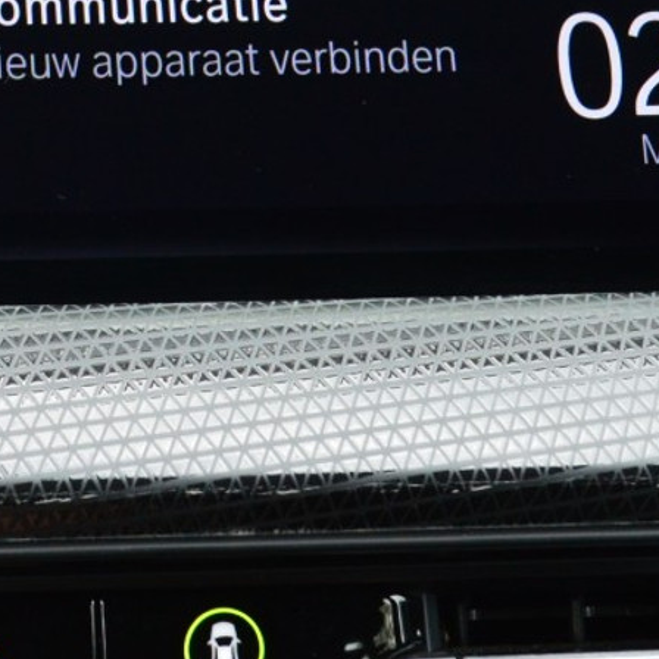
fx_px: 3532
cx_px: -244
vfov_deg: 10.5
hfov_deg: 10.4
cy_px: -154
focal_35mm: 164
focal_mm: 30
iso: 800
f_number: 9
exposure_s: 1/125
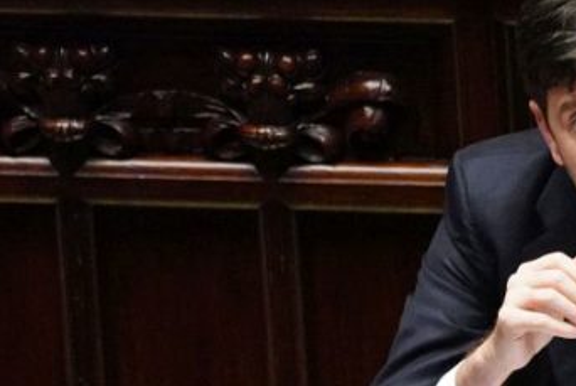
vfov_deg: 1.1
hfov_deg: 1.7
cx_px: 557
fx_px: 19545
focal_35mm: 1220
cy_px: 309
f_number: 5.6
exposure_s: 1/160
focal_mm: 400
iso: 16000
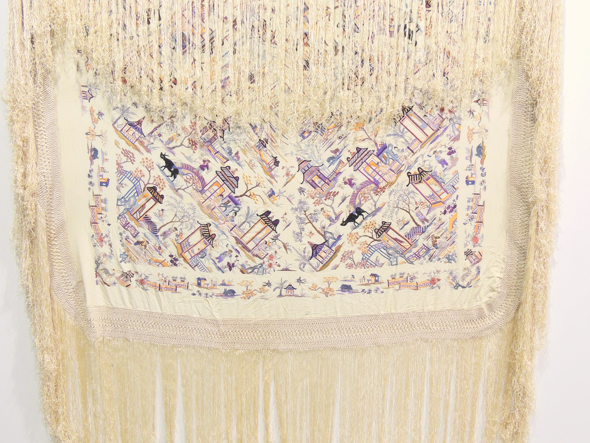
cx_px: 295
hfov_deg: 55.4
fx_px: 562
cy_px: 222
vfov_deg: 42.9
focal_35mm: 33
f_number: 3.2
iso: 200
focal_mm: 5.8
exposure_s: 1/50
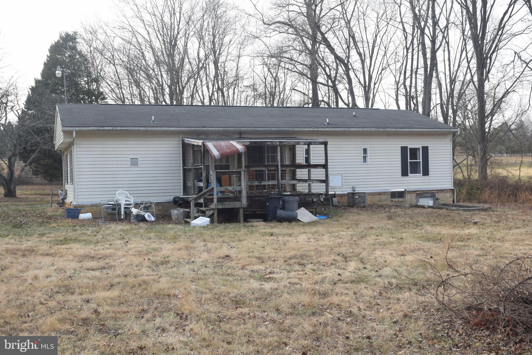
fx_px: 598
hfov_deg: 47.9
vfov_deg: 33.0
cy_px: 178
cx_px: 266
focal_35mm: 40
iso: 400
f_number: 9
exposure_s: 1/125
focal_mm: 27
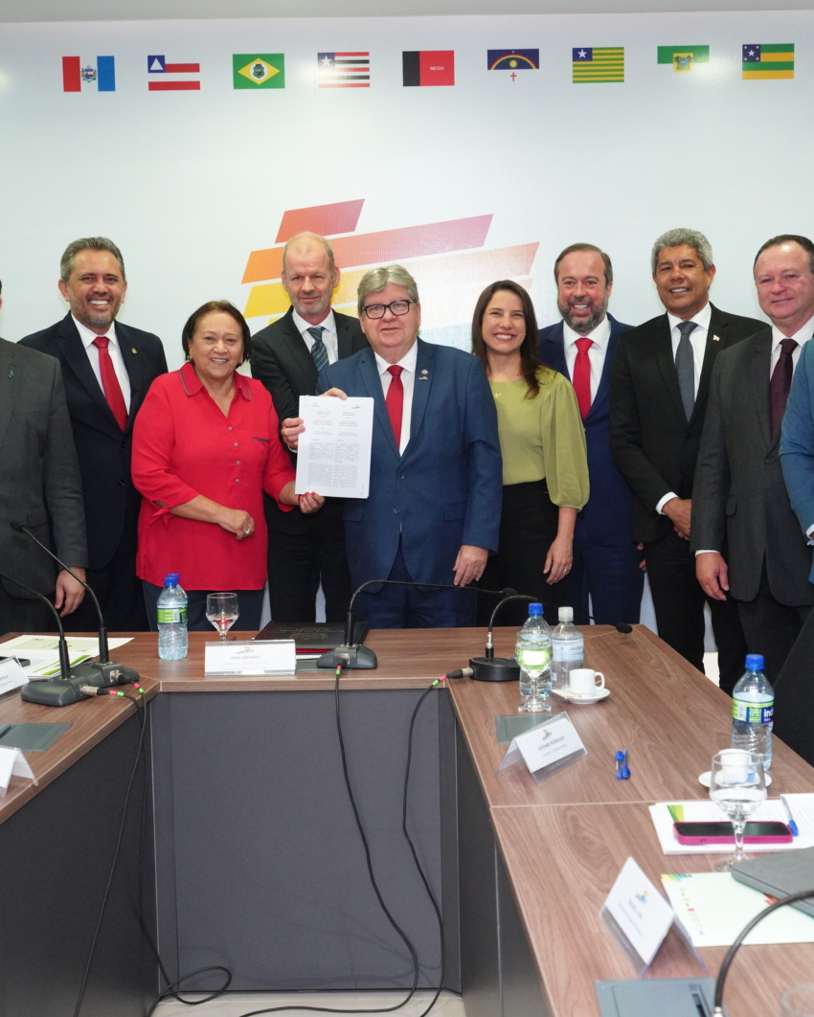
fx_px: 1505
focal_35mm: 50
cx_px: 470
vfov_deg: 37.3
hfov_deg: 30.2
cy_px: 502
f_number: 5
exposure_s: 1/160
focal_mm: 35
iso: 6400
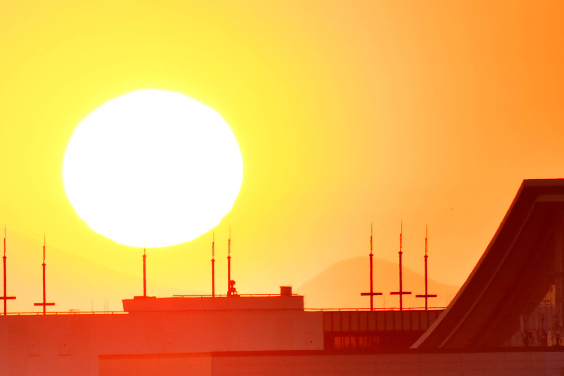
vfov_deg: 1.1
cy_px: 471
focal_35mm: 1200
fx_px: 18799
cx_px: -146
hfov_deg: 1.7
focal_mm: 300
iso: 360
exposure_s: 1/400
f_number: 6.3
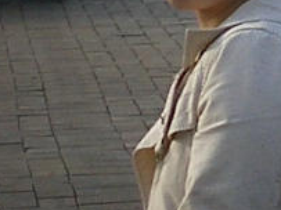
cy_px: -170
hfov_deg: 8.2
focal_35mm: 233
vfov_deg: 6.2
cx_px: 483
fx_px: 1890
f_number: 3.5
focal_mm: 5.6
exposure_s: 1/800
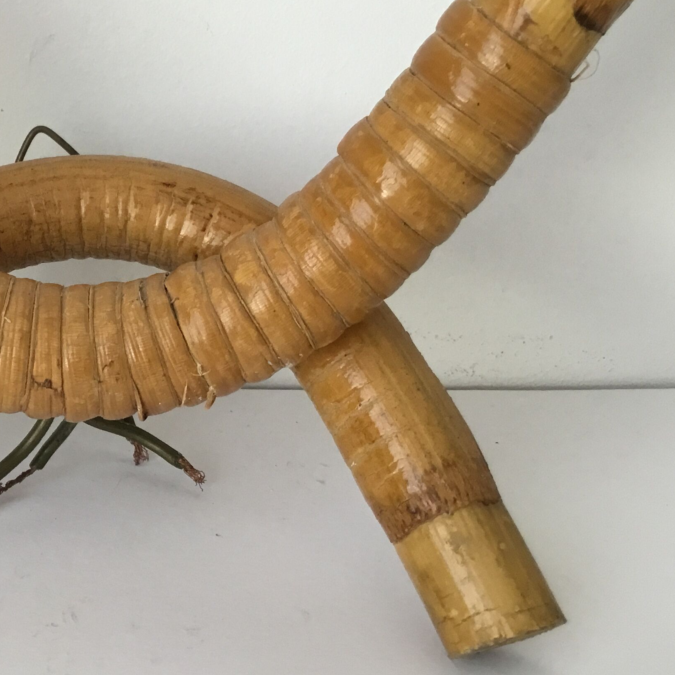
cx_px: 36
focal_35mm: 55
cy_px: 267
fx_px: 1213
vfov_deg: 31.0
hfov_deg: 29.5
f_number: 2.4
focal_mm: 3.3
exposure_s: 1/33
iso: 40
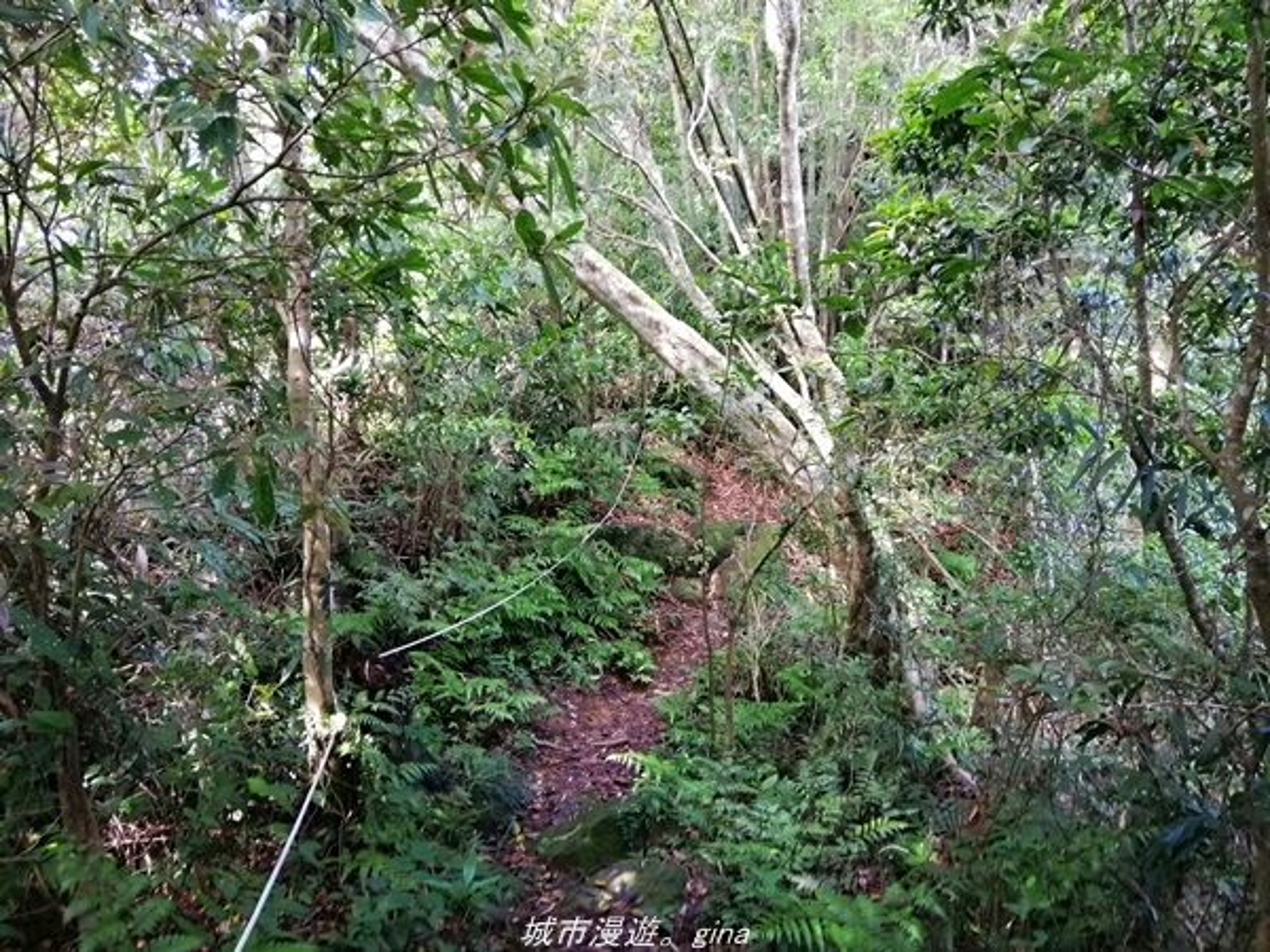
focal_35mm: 26
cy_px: 476
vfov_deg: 53.1
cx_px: 635
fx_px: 954
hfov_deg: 67.3
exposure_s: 1/30
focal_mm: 3.81
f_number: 2.2
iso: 320
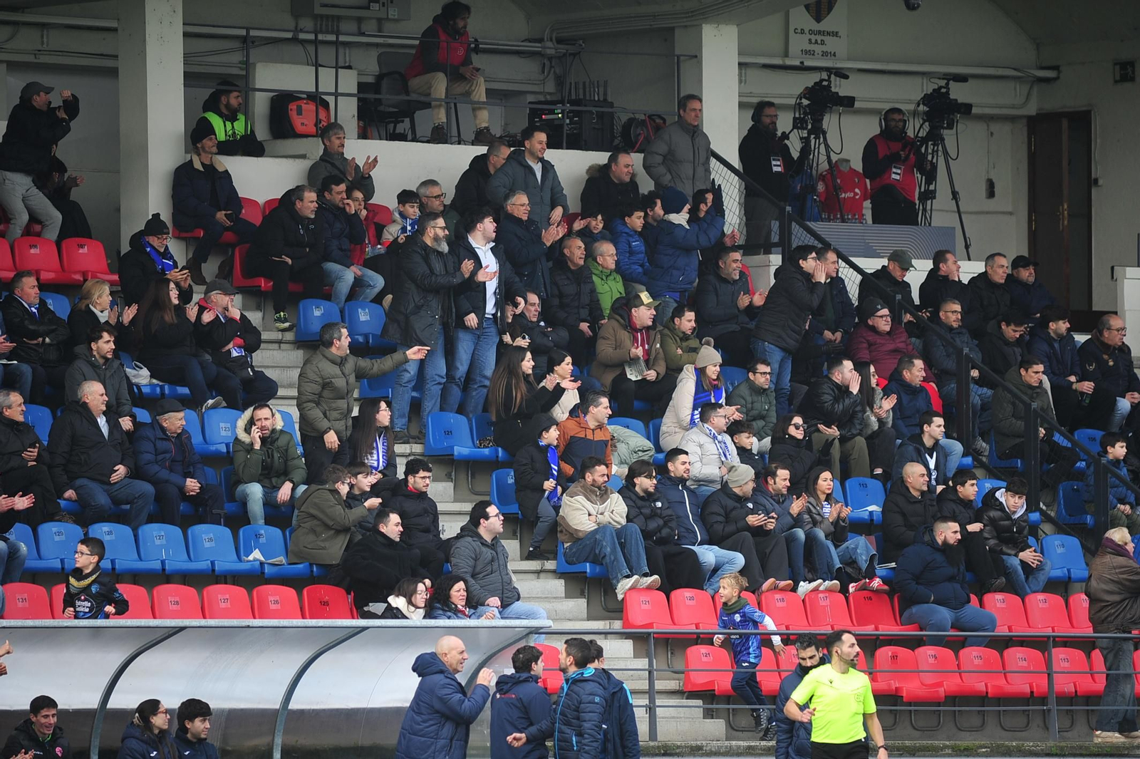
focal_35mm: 300
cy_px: 380
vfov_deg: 4.6
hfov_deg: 6.9
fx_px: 9495
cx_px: 570
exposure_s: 1/1250
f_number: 2.8
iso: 400
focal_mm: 300
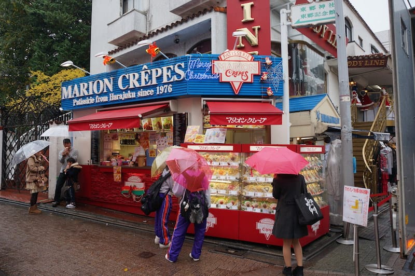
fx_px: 276
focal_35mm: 24
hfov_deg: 73.8
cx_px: 208
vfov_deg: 53.1
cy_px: 138
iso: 100
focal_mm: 16
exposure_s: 1/80
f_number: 4.5
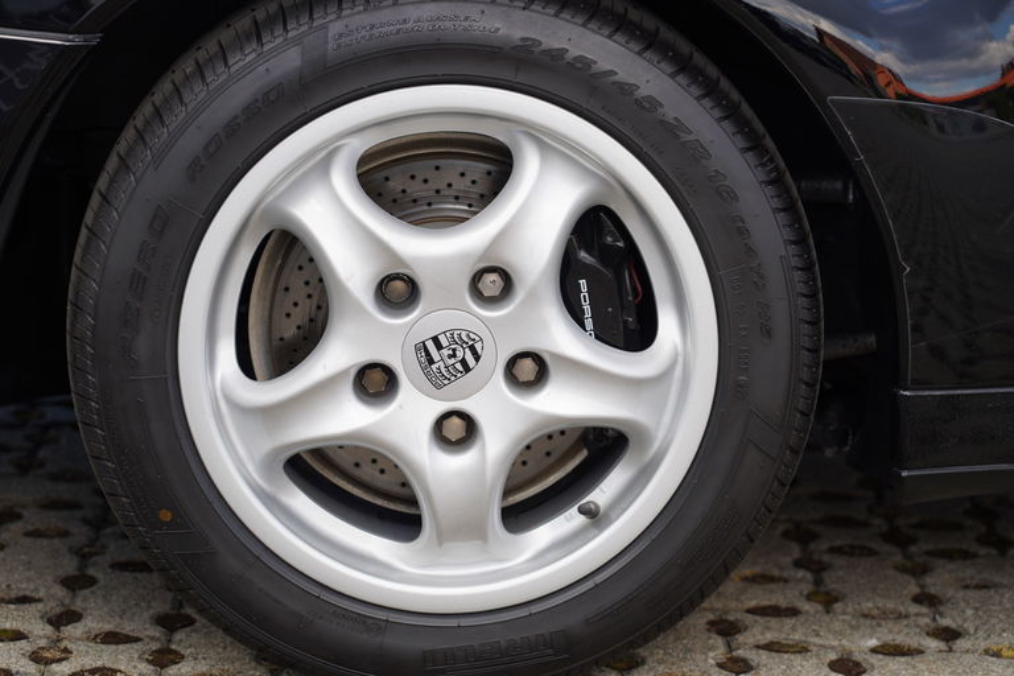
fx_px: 2957
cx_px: 507
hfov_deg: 19.5
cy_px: 338
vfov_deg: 13.0
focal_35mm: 105
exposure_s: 1/160
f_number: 4.5
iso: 100
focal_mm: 105
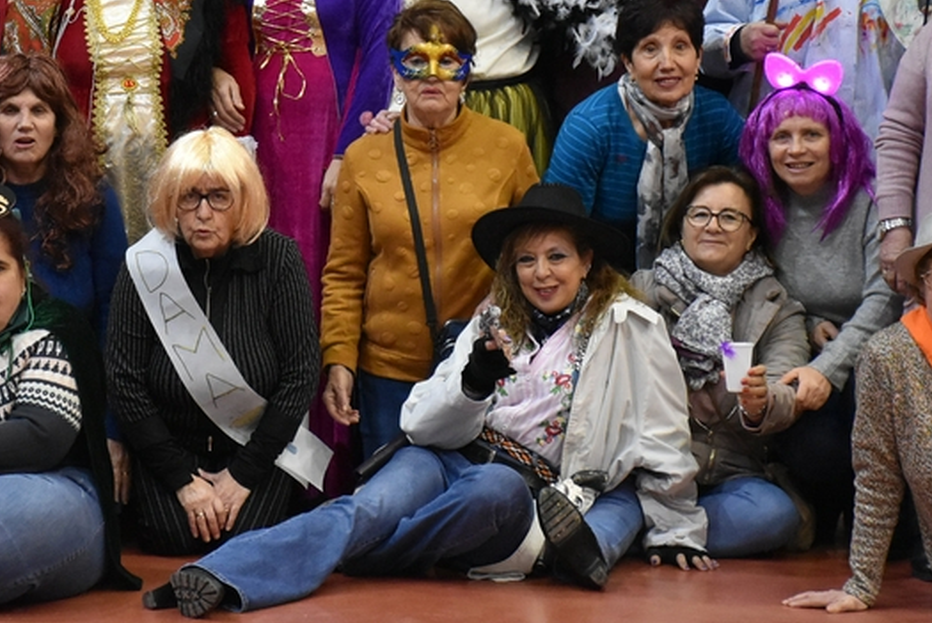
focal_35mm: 180
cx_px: 330
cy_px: 135
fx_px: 4664
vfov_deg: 7.6
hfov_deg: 11.4
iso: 4500
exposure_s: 1/125
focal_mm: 70
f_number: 5
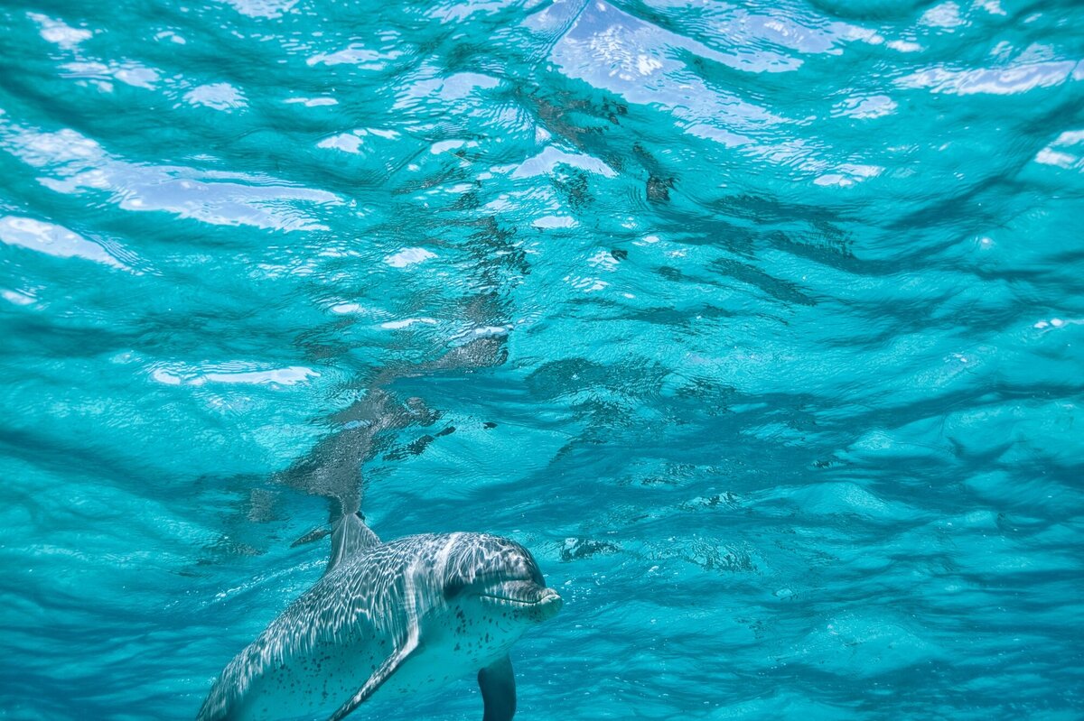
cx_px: 542
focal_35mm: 57
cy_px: 360
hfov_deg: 35.1
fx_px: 1716
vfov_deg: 23.8
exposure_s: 1/800
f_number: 4.8
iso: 200
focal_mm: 38
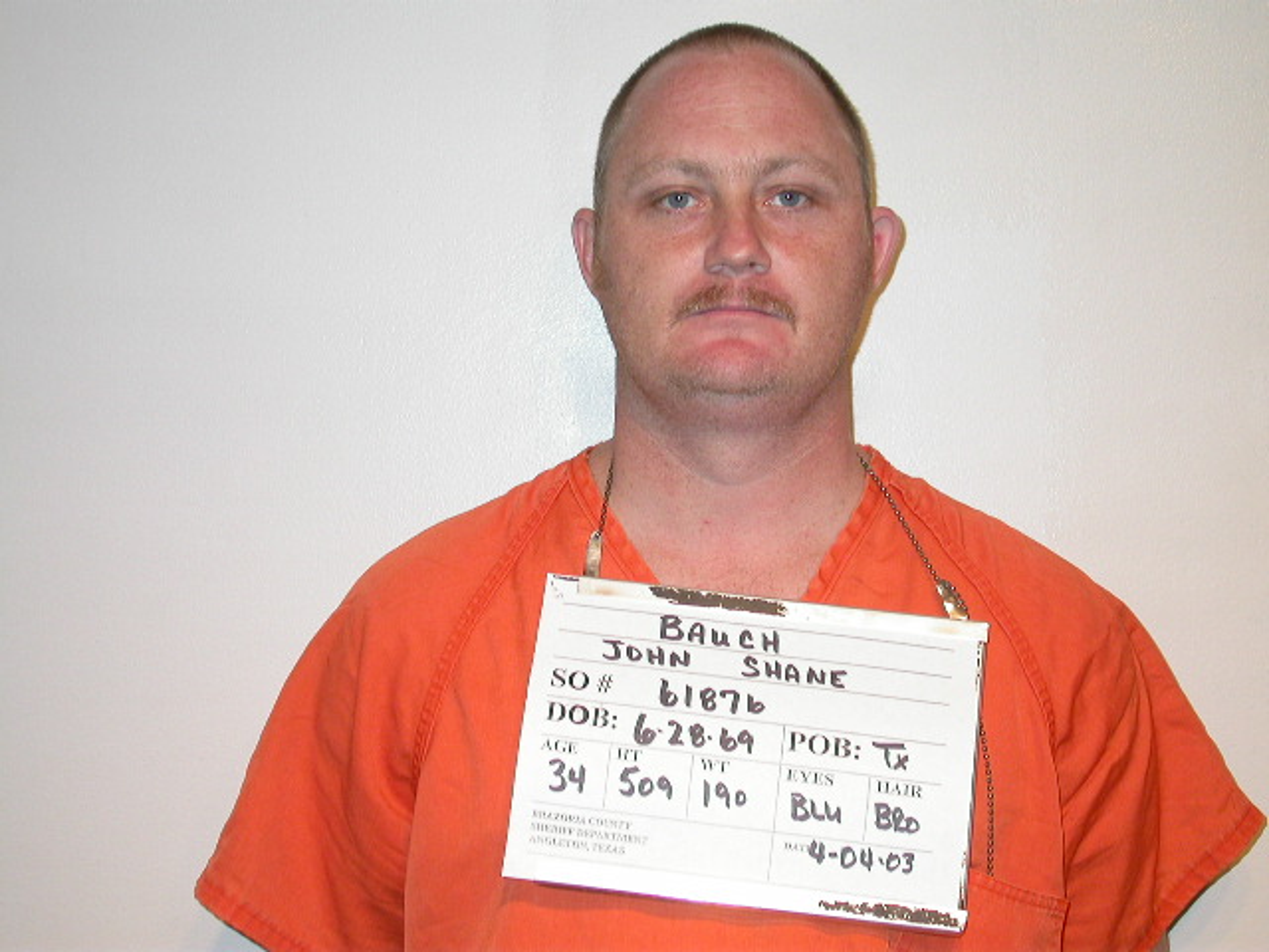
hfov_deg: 31.2
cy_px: 476
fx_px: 2273
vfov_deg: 23.7
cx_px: 634
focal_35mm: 62
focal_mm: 12.9
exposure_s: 1/60.3
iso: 100
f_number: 3.1
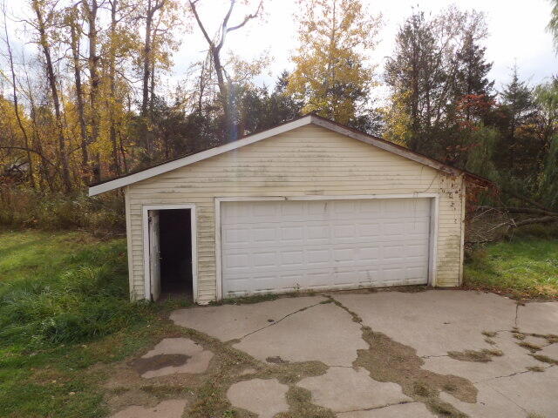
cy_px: 209
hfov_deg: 71.6
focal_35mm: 24
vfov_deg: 56.8
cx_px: 279
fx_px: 387
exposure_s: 1/776
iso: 100
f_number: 3.2
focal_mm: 4.3
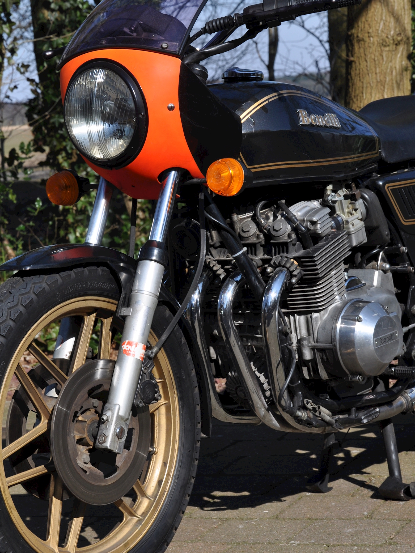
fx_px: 1662
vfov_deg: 18.9
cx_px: 175
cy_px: 273
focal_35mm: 104
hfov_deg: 14.2
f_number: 10
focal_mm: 52
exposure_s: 1/400
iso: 200
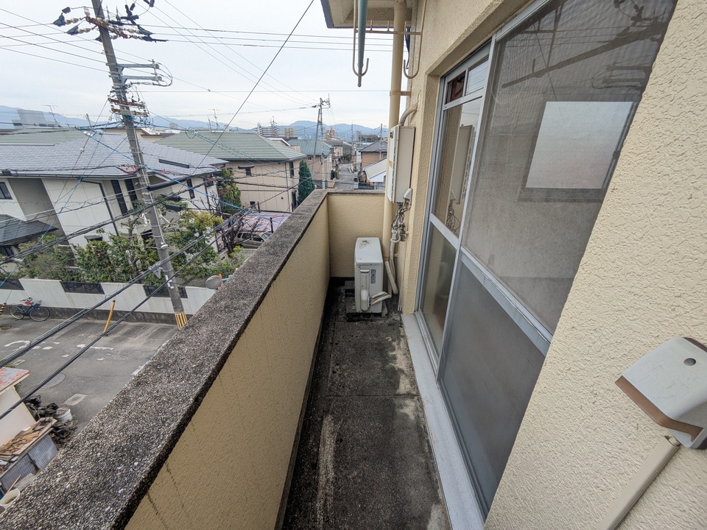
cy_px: 265
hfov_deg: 102.1
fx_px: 286
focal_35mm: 14
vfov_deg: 85.7
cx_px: 354
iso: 49
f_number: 2.2
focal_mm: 1.83
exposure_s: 1/476
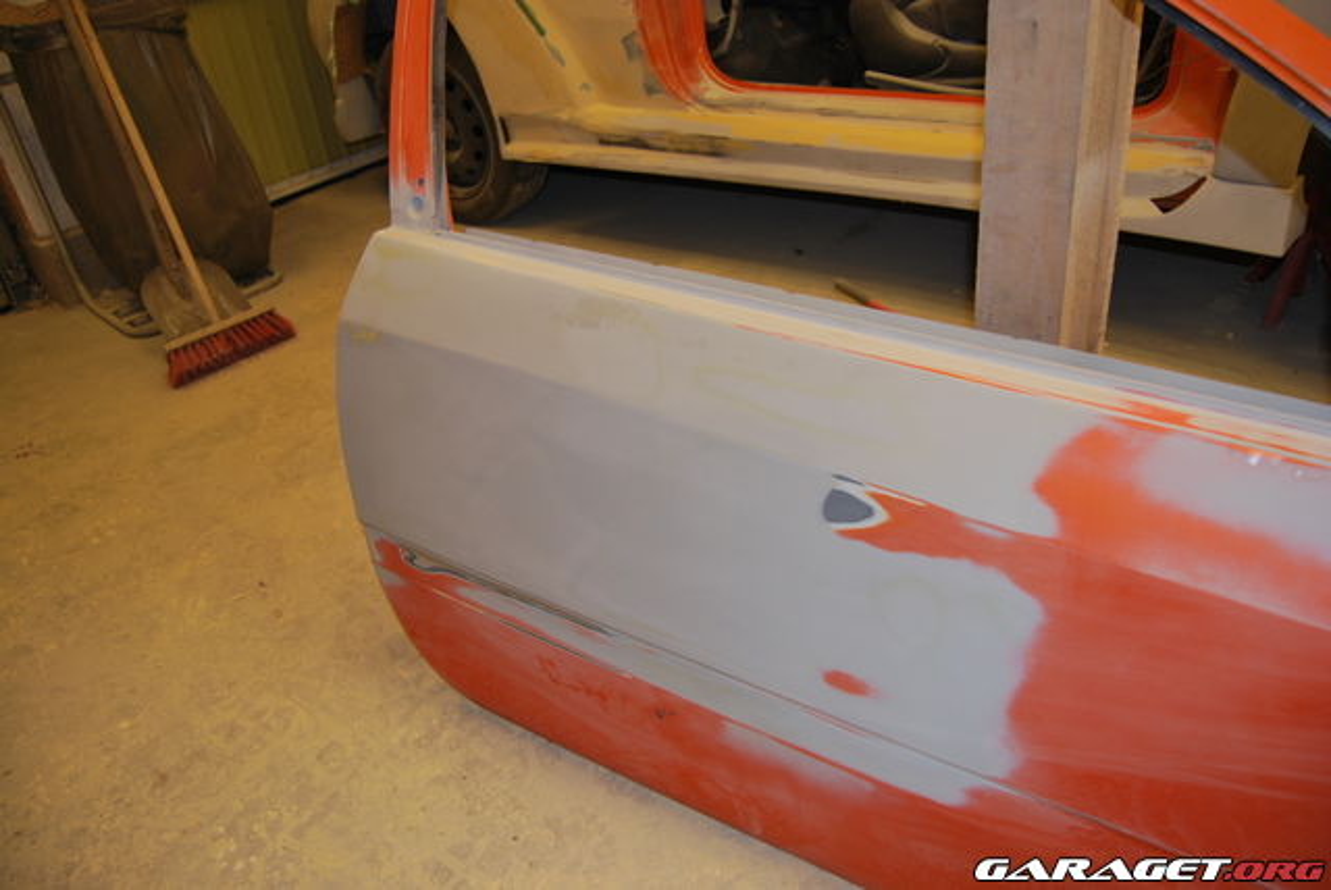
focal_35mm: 27
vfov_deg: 48.0
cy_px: 445
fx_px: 999
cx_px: 666
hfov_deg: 67.3
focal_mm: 18
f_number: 3.5
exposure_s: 1/60
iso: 200
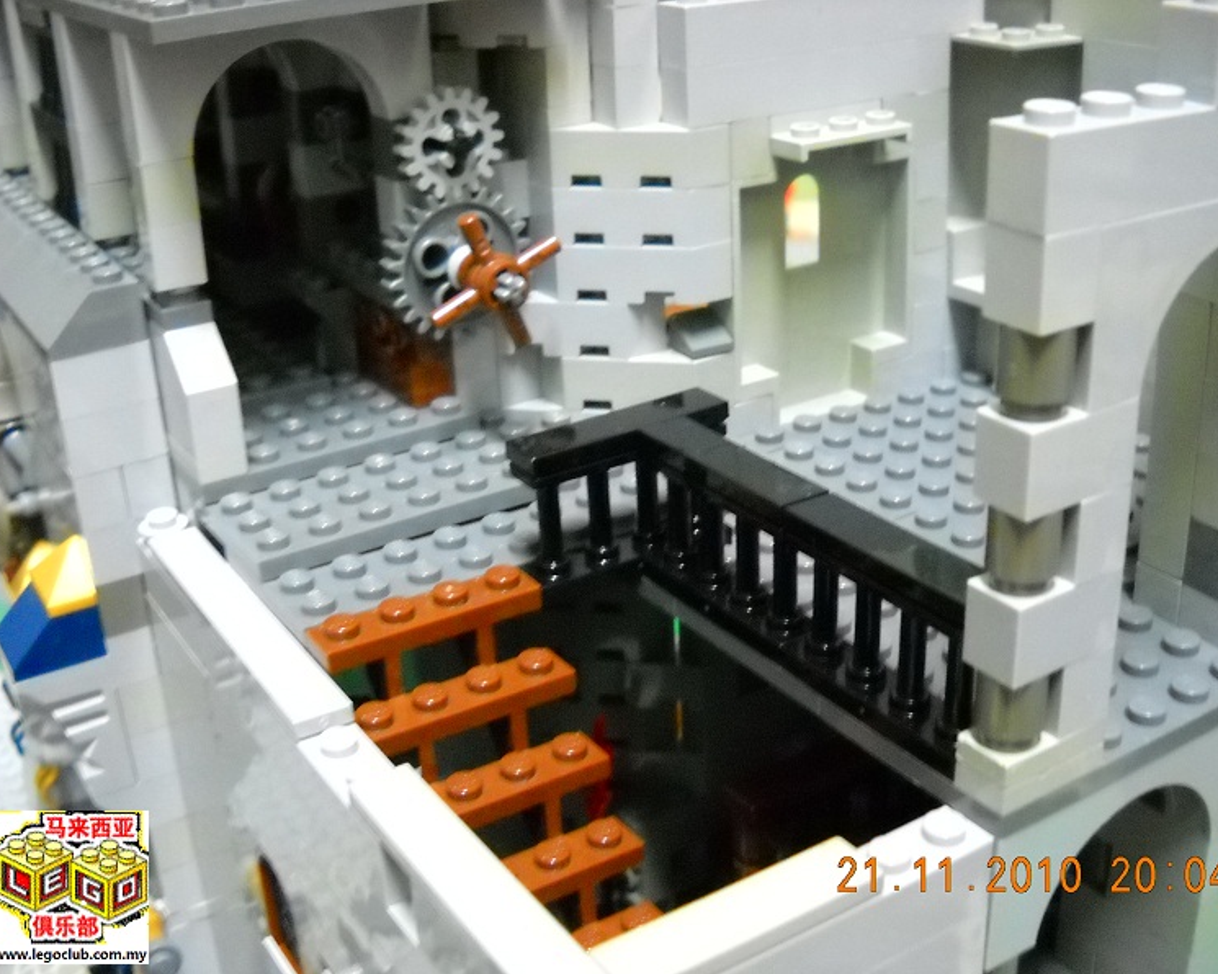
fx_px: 1550
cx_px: 631
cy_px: 487
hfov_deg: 42.9
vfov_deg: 34.9
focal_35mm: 43
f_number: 3.1
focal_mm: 6.72
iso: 800
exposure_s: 1/3
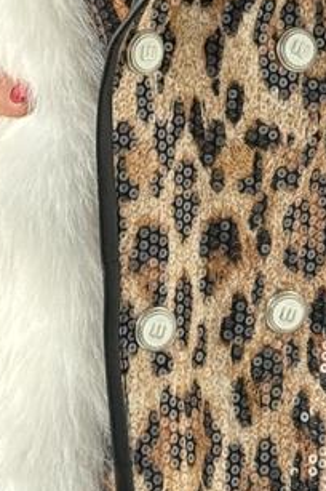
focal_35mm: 217
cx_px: 289
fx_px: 2954
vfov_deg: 9.2
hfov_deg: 6.3
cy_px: -239
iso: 64
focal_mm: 6.76
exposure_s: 1/633
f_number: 1.78
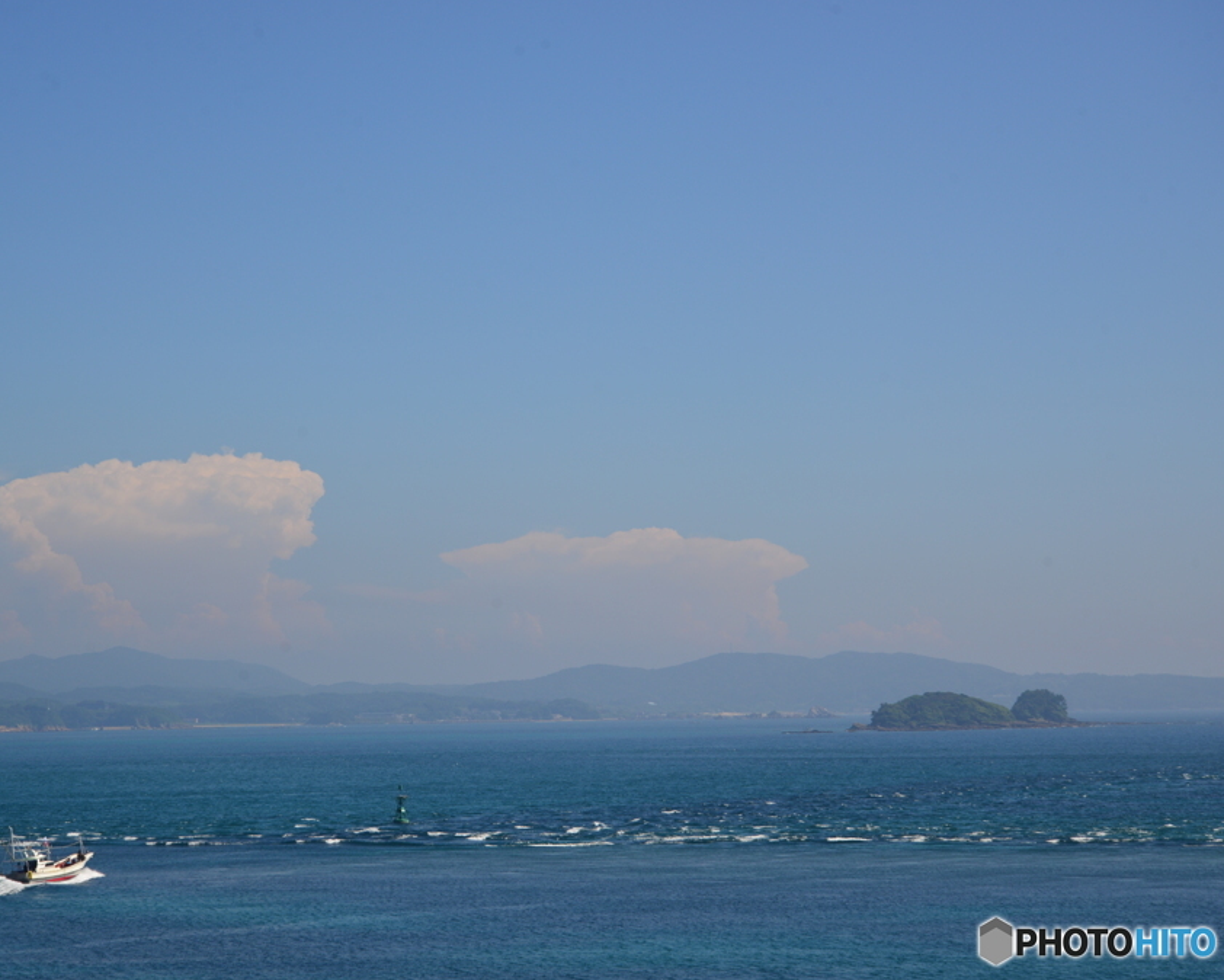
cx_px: 488
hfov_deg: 21.5
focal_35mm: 89
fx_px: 3225
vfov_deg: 17.3
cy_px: 486
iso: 200
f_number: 10
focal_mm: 78
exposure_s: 1/500
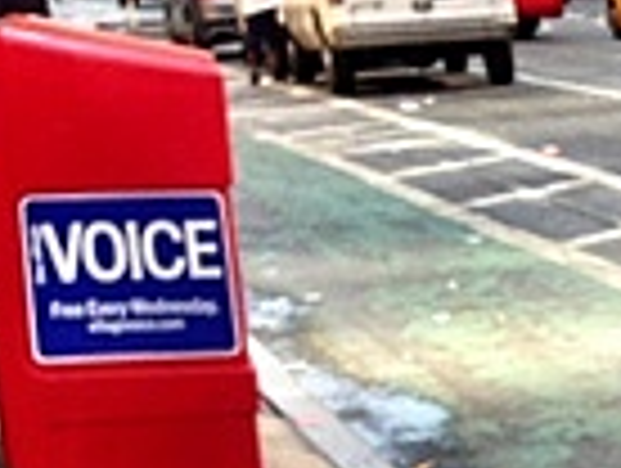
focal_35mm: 153
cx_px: 1228
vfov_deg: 9.3
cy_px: 832
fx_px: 2750
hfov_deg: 11.6
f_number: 2.4
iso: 50
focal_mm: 4.13
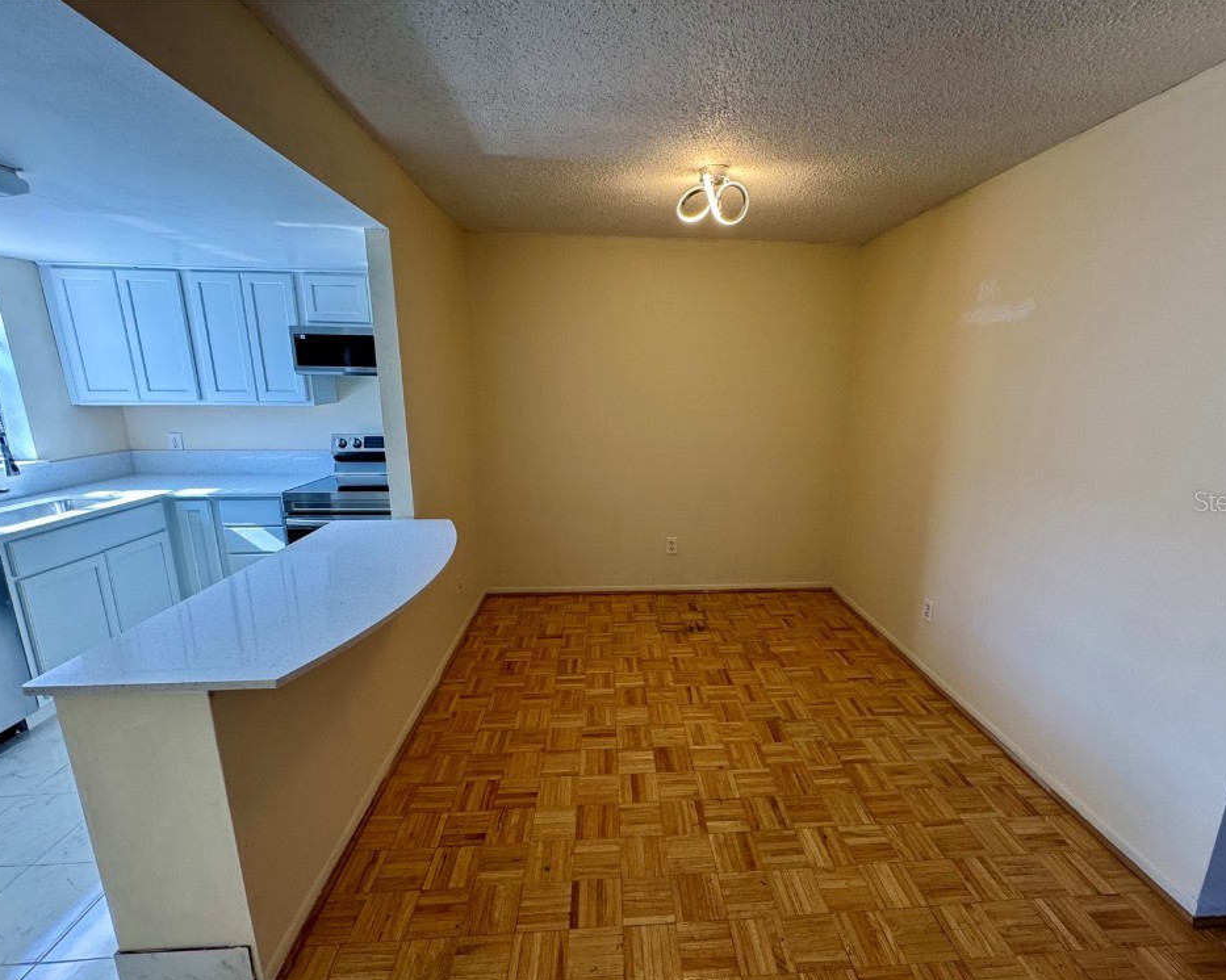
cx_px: 645
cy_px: 501
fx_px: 544
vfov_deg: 84.0
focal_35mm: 15
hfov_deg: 96.7
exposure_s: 1/120
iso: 160
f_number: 2.2
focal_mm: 2.22
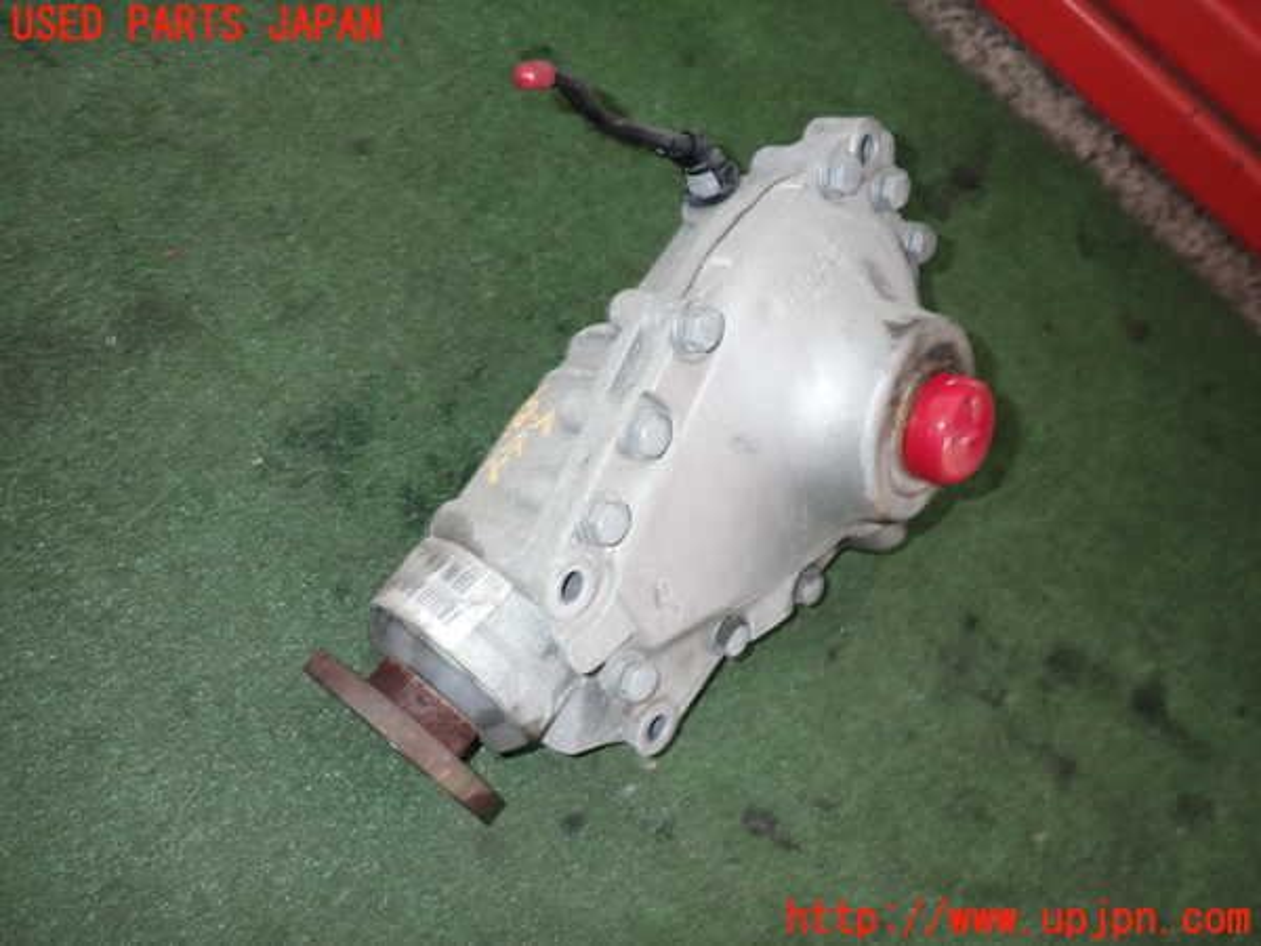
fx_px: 911
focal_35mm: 25
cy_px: 473
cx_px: 630
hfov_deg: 69.4
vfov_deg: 54.9
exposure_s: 1/30
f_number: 2
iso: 200
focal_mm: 4.5
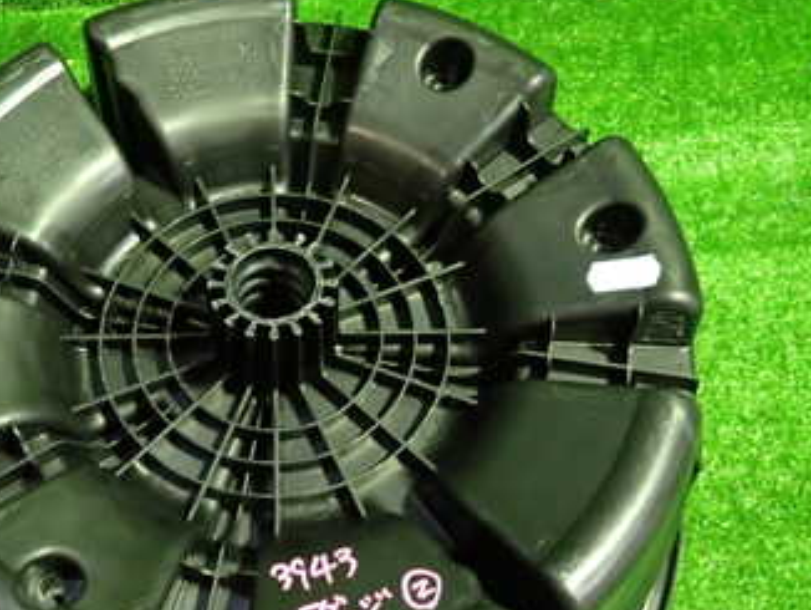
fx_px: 1079
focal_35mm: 46
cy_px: 403
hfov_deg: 40.9
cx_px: 308
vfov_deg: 31.3
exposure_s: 1/30
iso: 400
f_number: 2
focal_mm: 4.5
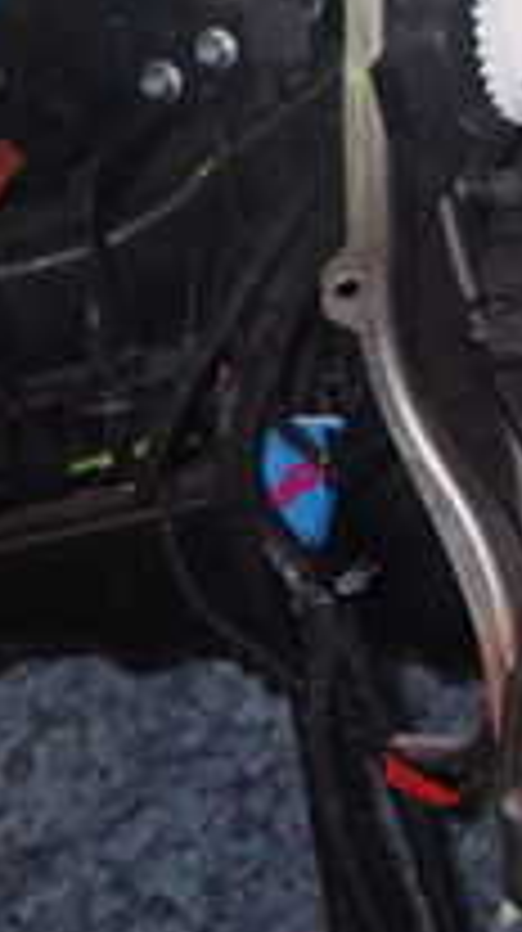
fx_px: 1950
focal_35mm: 79
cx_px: 1089
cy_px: 288
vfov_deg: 26.7
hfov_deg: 13.0
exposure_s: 1/30
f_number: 2
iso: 200
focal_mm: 4.5
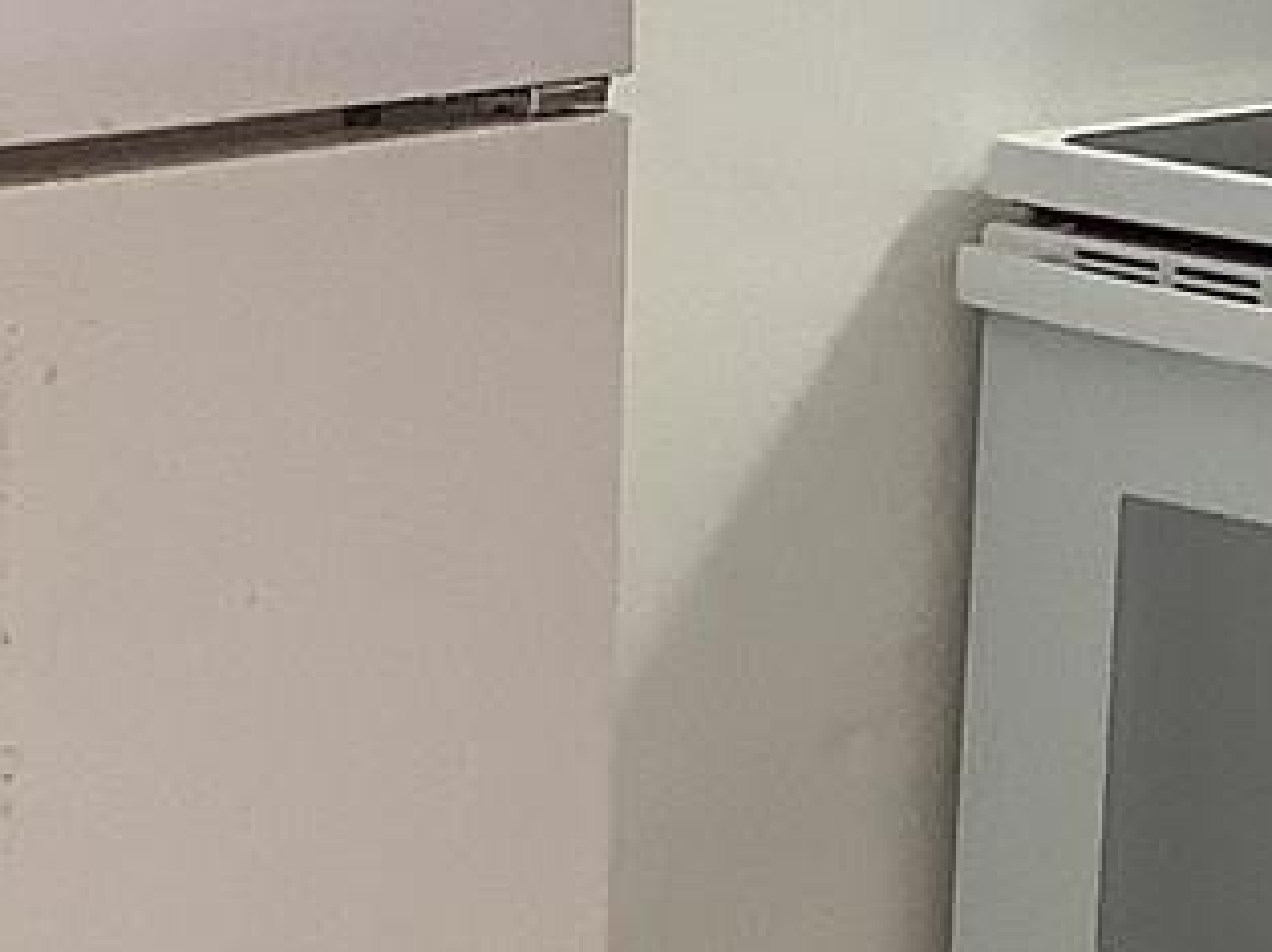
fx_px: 5801
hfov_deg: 11.6
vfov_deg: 9.3
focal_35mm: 158
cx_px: 2293
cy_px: -36
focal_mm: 3.3
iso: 64
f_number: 2.4
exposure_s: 1/60
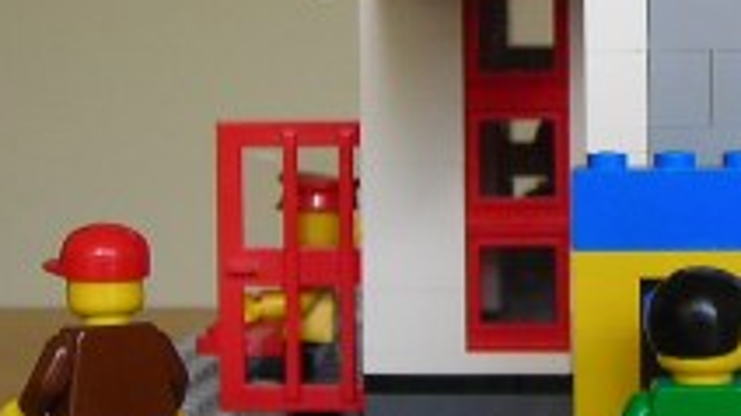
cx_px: 744
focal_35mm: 156
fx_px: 3064
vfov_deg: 7.7
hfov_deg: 13.6
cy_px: -49
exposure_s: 1/8
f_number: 3.2
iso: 50
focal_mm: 6.3
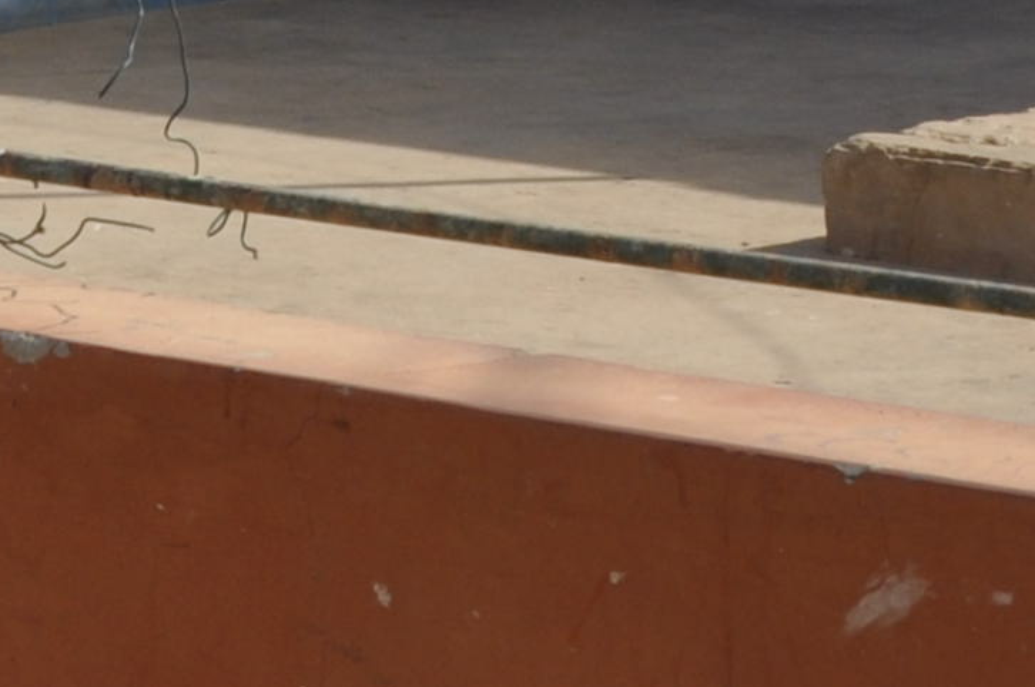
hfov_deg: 6.2
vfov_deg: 4.3
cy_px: -946
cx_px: -1859
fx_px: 8899
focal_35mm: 310
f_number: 10
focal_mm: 35
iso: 200
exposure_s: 1/400
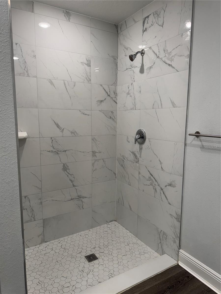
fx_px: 204
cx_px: 110
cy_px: 147
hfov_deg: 56.8
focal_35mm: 24
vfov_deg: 71.6
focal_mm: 6.76
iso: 100
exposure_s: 1/120
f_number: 1.78
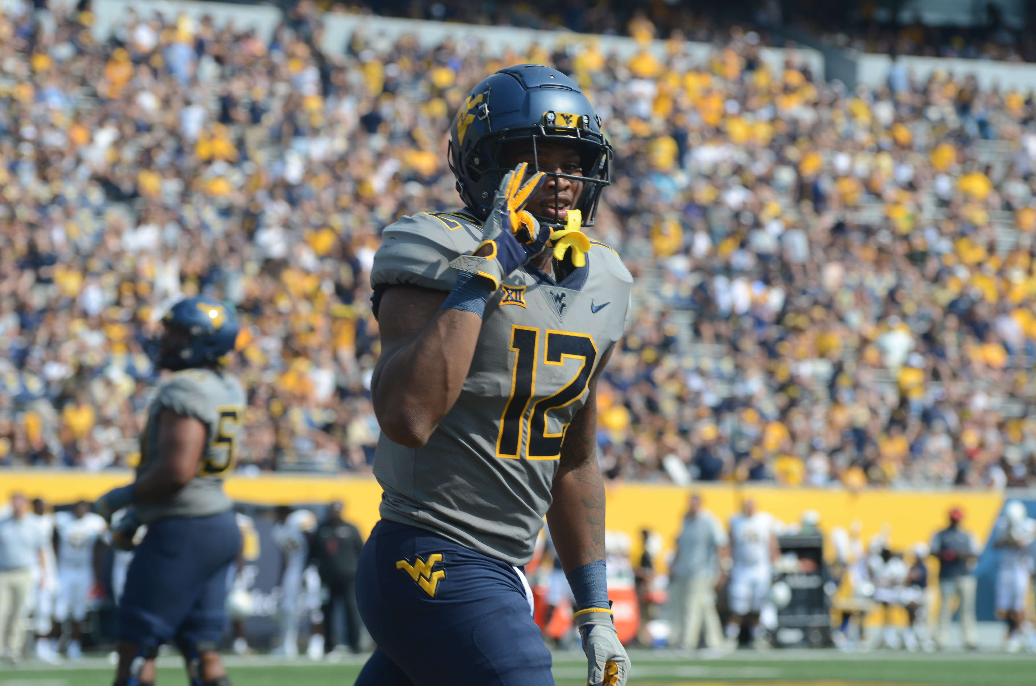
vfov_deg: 7.5
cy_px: 343
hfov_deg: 11.3
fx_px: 5255
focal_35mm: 183
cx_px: 518
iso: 100
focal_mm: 122
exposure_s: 1/400
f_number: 5
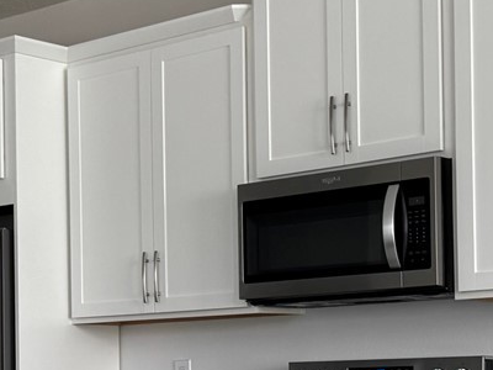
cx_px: 32
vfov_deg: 15.1
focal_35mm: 96
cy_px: 368
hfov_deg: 20.0
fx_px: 1367
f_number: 1.78
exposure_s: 1/121
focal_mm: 6.76
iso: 160
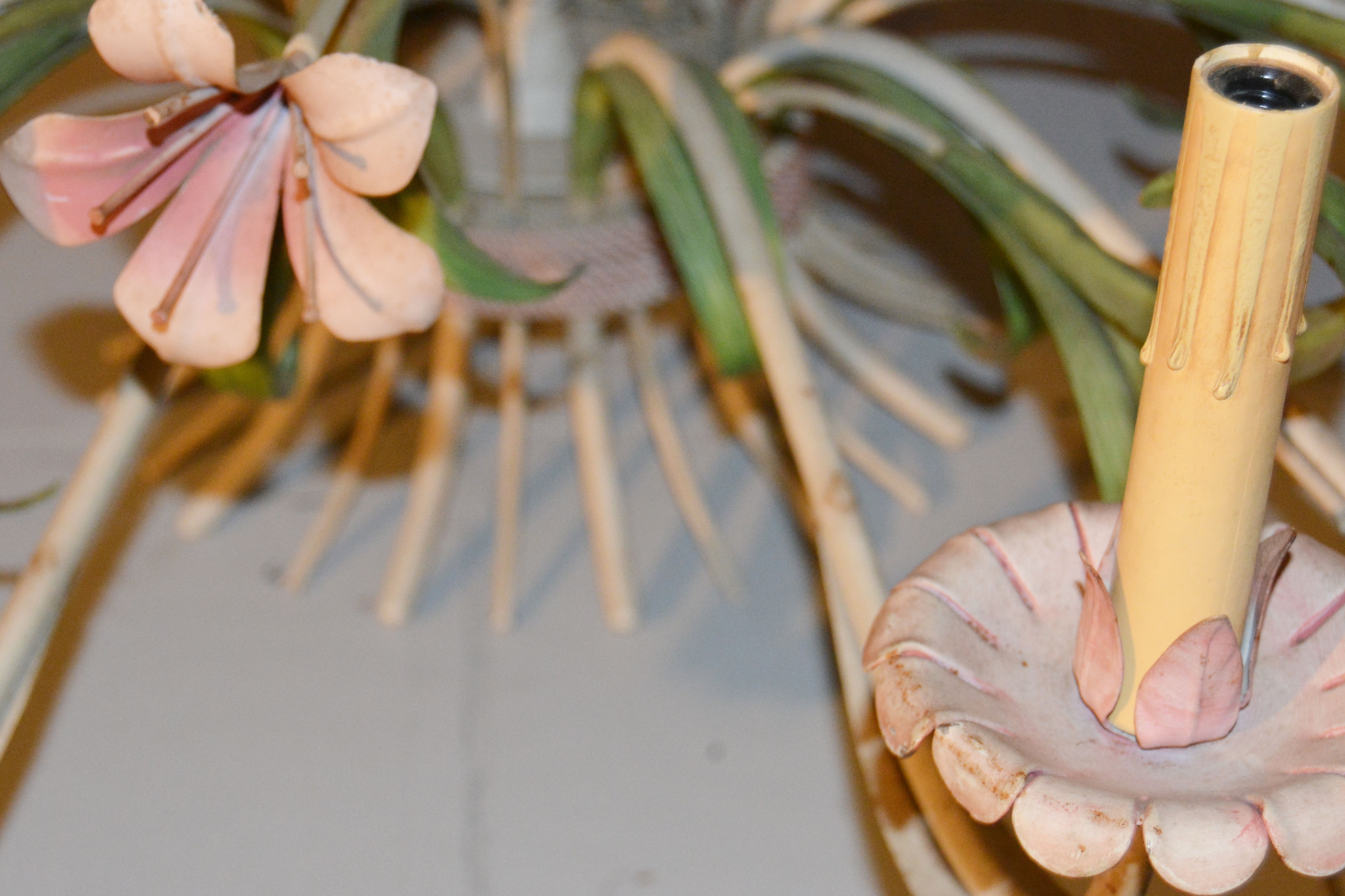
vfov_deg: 14.7
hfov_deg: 22.0
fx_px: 3462
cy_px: 362
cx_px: 616
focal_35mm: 93
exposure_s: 1/60
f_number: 5.3
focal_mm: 45
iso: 1400
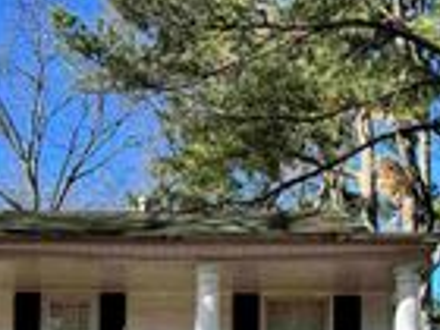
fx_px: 1093
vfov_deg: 15.9
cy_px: 482
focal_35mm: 86
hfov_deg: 22.2
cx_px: 47
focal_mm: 6.76
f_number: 1.78
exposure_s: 1/1678
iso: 80
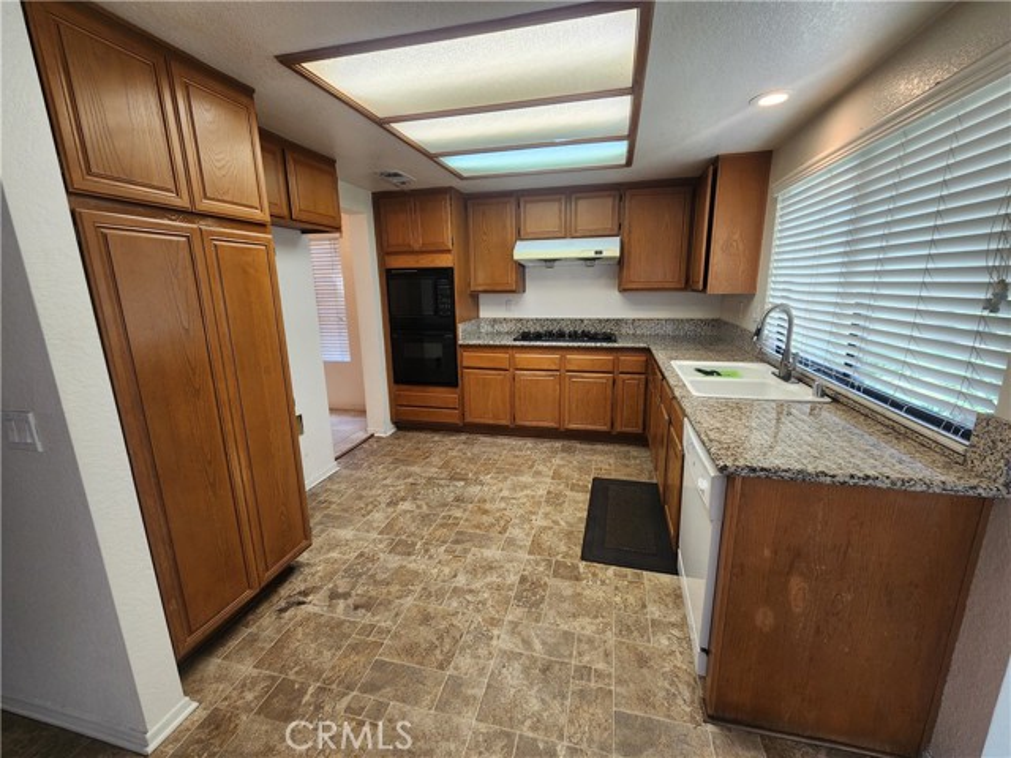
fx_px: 380
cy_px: 379
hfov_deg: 106.2
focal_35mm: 13
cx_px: 506
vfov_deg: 89.9
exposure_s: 1/60
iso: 64
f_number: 2.2
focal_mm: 2.2
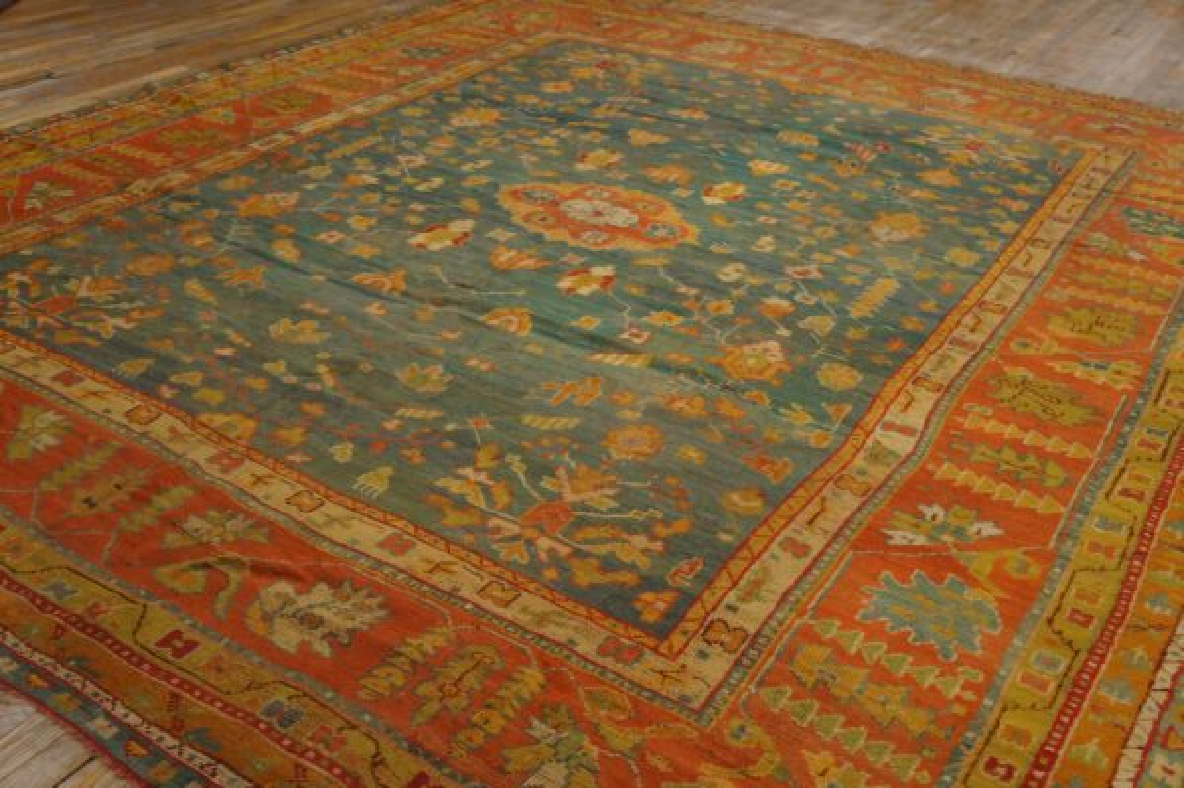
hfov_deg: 55.1
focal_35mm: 34
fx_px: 1134
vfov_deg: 38.3
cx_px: 592
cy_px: 394
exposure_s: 1/60
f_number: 4
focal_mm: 23
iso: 640
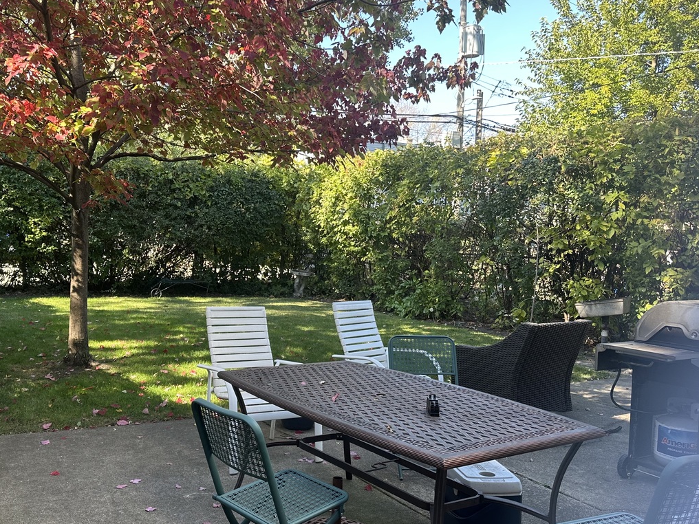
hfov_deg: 53.6
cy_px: 270
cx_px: 280
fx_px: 687
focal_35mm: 34
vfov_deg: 41.8
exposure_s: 1/285
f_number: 1.78
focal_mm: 6.86
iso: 80
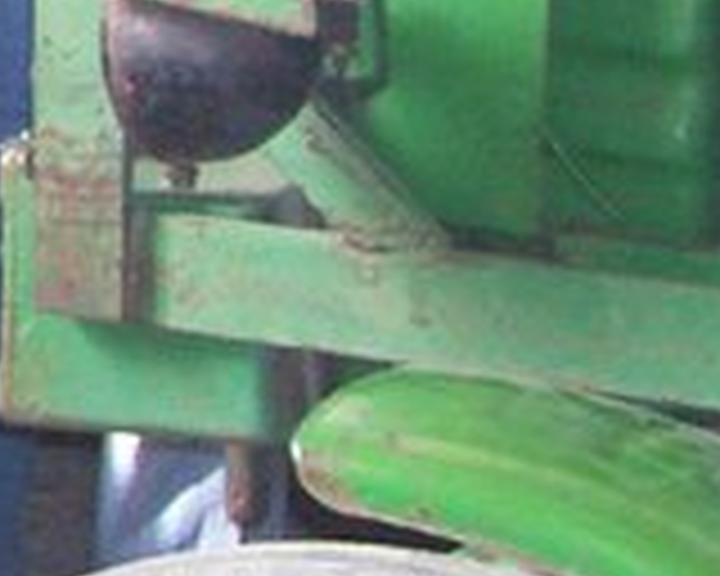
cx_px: -1102
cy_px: -459
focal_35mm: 249
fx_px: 5306
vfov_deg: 6.1
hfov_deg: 7.2
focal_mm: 5.6
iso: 140
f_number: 2.7
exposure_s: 1/79.2
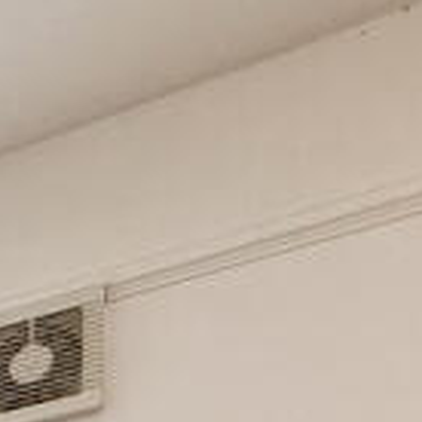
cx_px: -764
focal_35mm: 92
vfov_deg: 13.5
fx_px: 1269
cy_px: 1021
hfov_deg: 12.0
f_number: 2.2
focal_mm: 2.22
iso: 64
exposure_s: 1/100
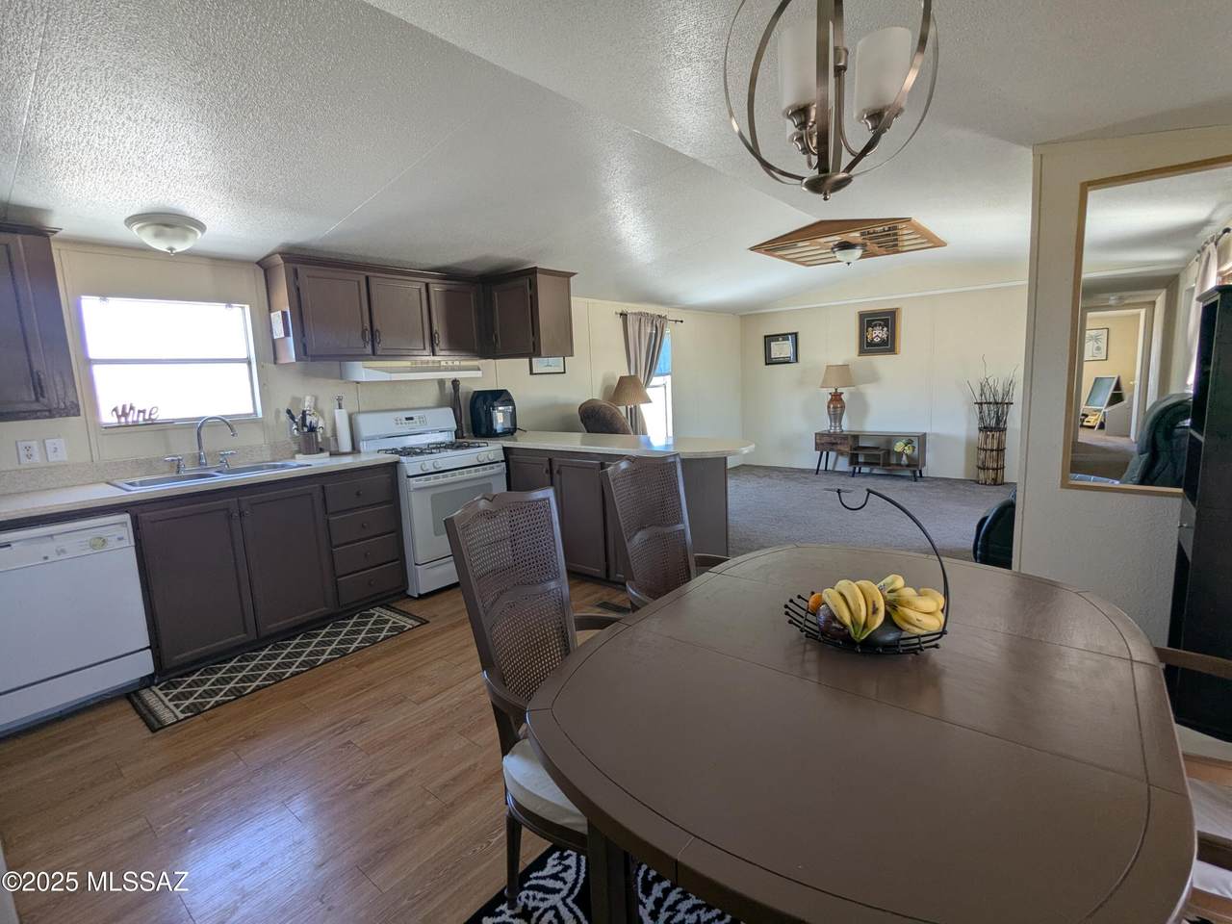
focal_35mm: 16
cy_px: 462
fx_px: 569
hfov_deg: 94.5
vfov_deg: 78.1
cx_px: 616
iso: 75
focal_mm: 2.35
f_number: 2.2
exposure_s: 1/120
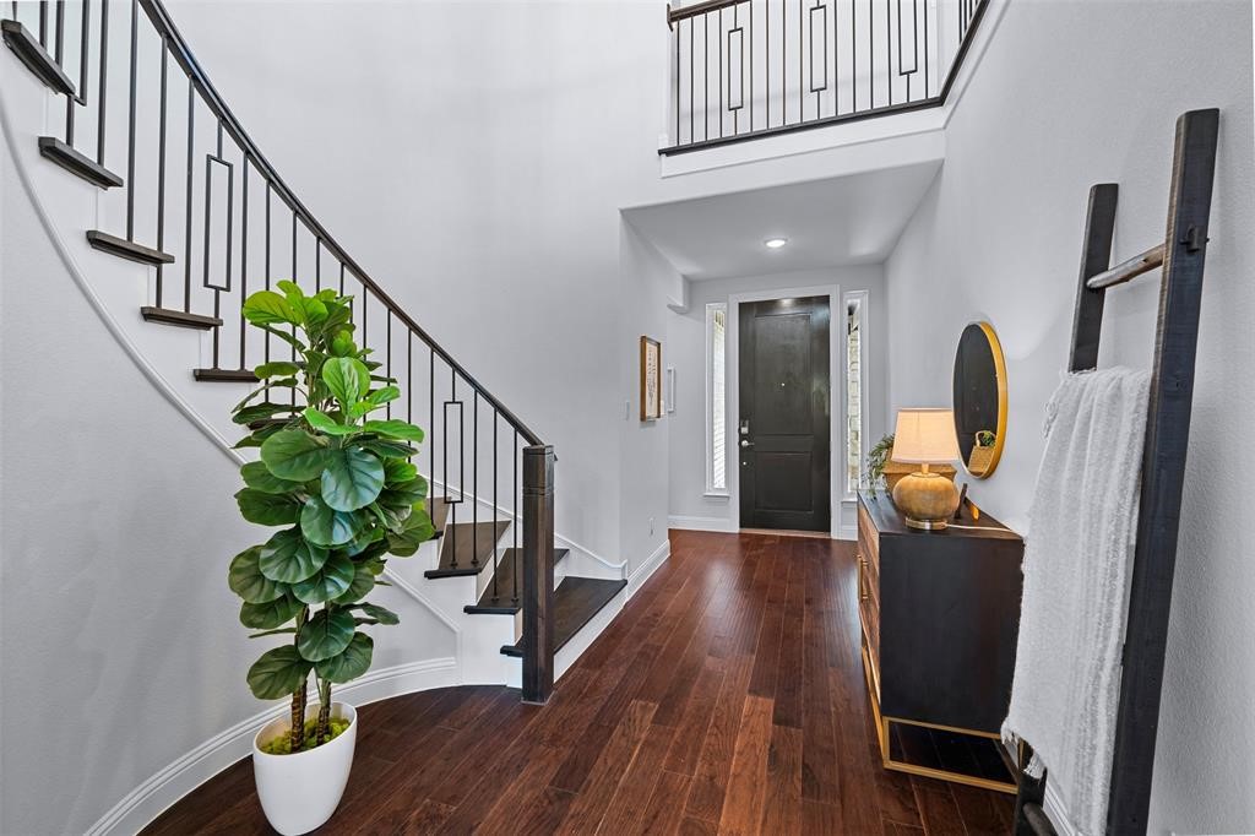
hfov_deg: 104.3
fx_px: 488
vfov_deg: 81.2
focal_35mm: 14
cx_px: 628
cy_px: 418
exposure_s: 1.6
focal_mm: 14
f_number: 8
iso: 400
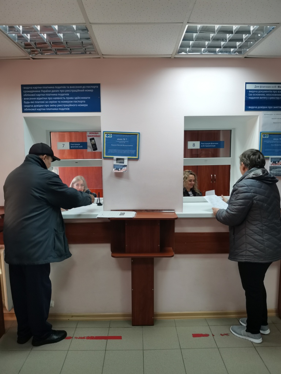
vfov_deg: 67.3
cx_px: 140
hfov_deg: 53.1
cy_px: 187
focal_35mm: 26
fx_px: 281
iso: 250
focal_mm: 4.66
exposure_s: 1/100
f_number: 1.4
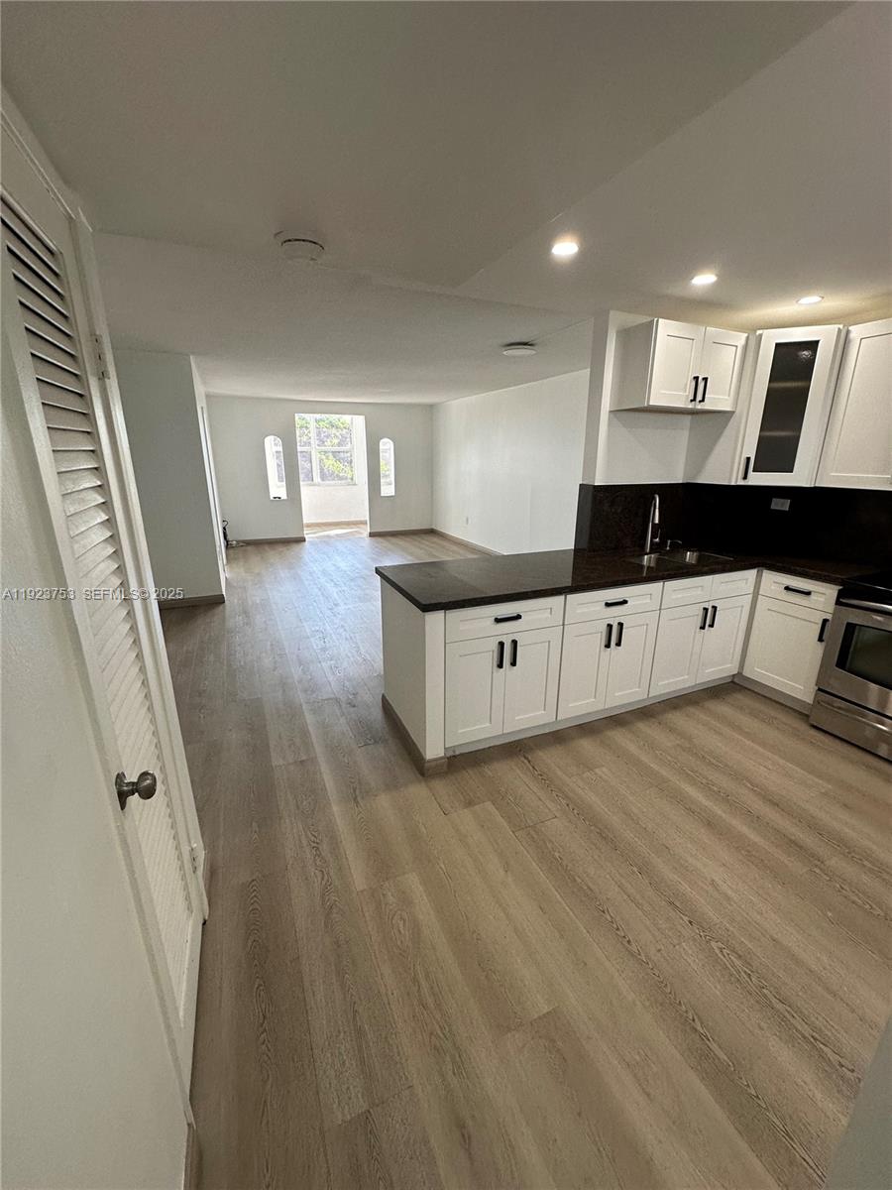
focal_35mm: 14
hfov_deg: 85.7
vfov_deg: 102.1
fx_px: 481
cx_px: 446
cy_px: 595
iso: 160
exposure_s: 1/120
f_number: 2.2
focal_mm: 2.22
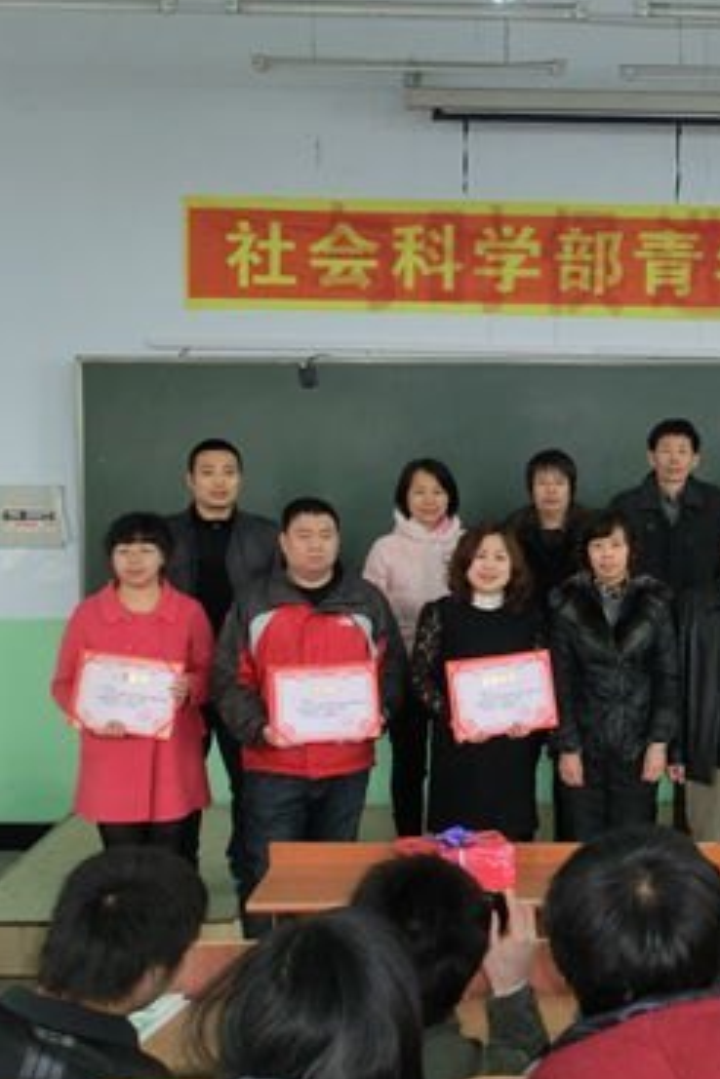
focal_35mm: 62
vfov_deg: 32.4
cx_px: 723
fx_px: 1860
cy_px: 542
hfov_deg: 21.2
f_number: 4.2
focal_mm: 7.87
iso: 400
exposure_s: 1/60
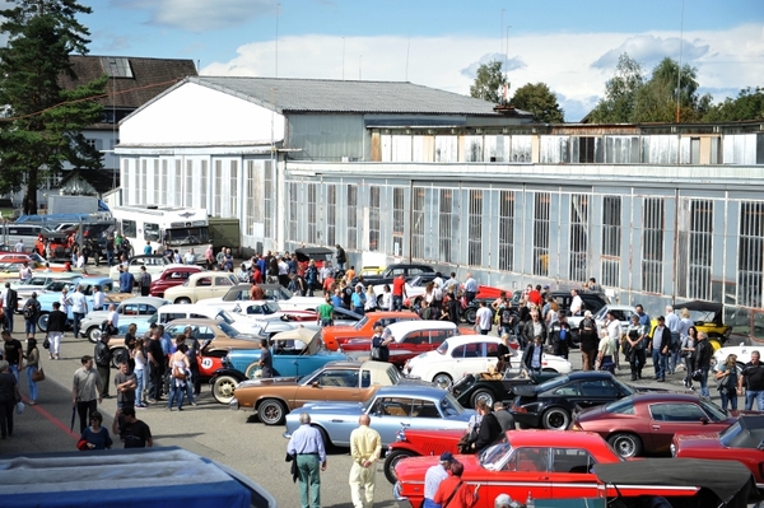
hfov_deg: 28.9
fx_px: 1484
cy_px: 254
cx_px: 382
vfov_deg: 19.4
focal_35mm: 70
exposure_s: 1/8000
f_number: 4
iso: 1250
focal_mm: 70
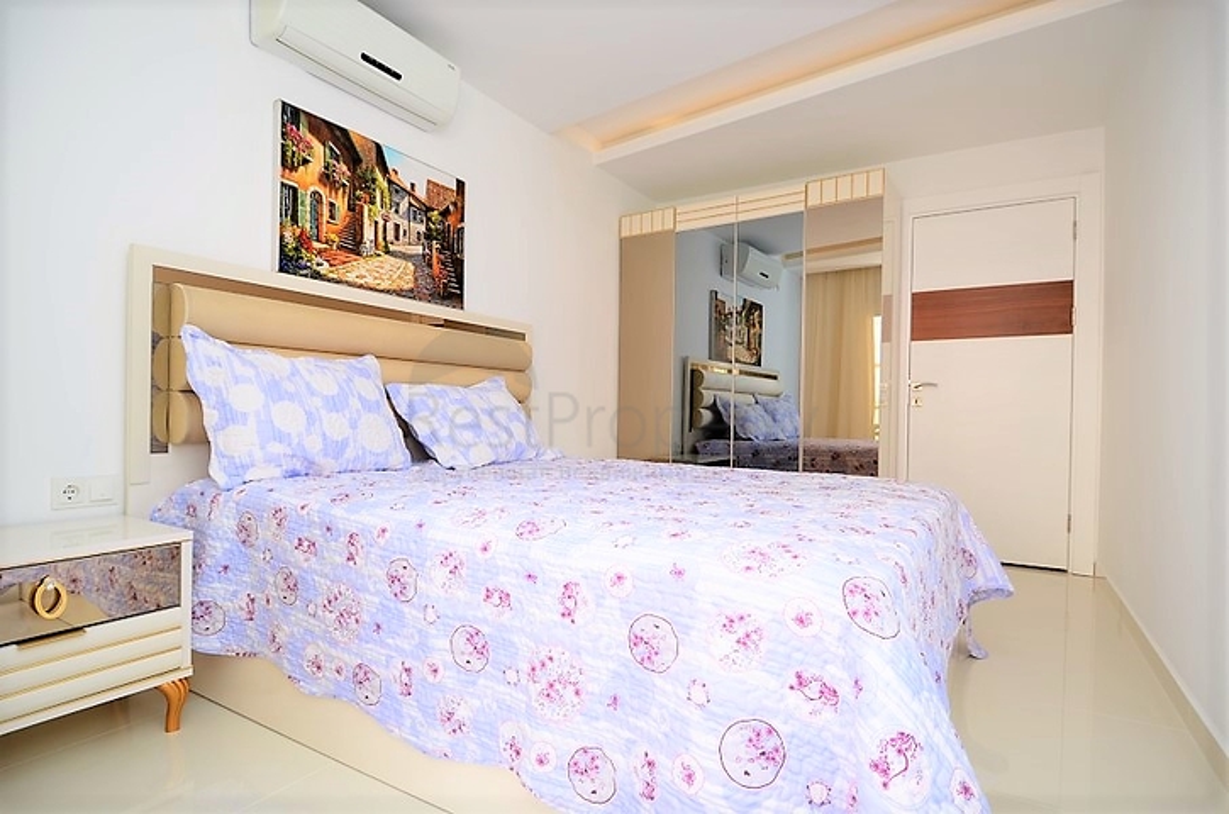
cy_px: 407
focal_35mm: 18
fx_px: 613
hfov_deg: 90.1
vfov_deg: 67.1
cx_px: 614
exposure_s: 1/80
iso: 100
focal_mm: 12
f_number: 4.5
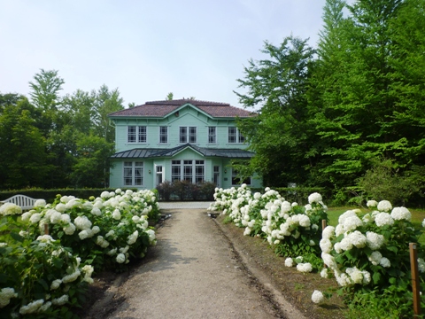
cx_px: 212
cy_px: 160
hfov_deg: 69.4
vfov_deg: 54.9
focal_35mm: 25
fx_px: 307
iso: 80
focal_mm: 4.4
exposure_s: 1/640
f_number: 4
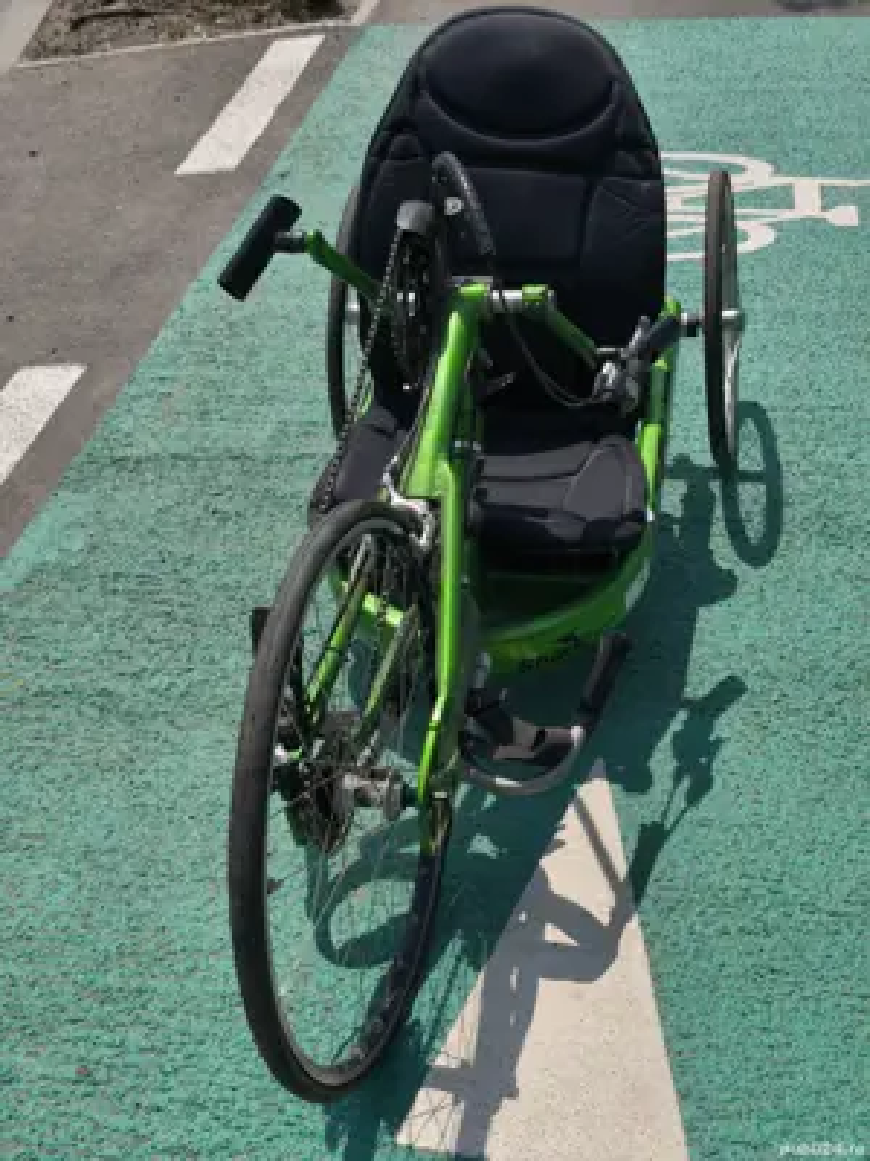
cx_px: 435
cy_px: 580
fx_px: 1541
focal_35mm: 46
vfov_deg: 41.2
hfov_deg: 31.5
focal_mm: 6.57
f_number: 1.6
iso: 50
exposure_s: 1/4185
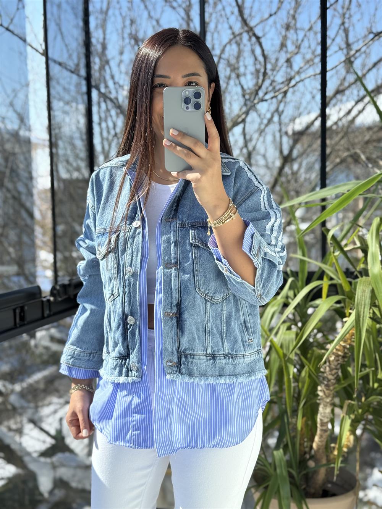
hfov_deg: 30.3
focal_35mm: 48
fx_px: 706
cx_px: 191
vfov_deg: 39.7
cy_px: 254
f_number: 1.78
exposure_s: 1/832
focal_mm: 6.76
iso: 64
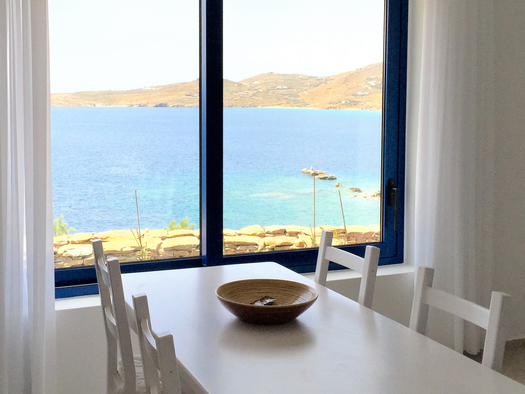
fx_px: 713
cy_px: 153
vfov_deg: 30.8
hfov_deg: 40.4
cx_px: 228
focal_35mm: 47
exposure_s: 1/1041
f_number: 2.2
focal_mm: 4.15
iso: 32
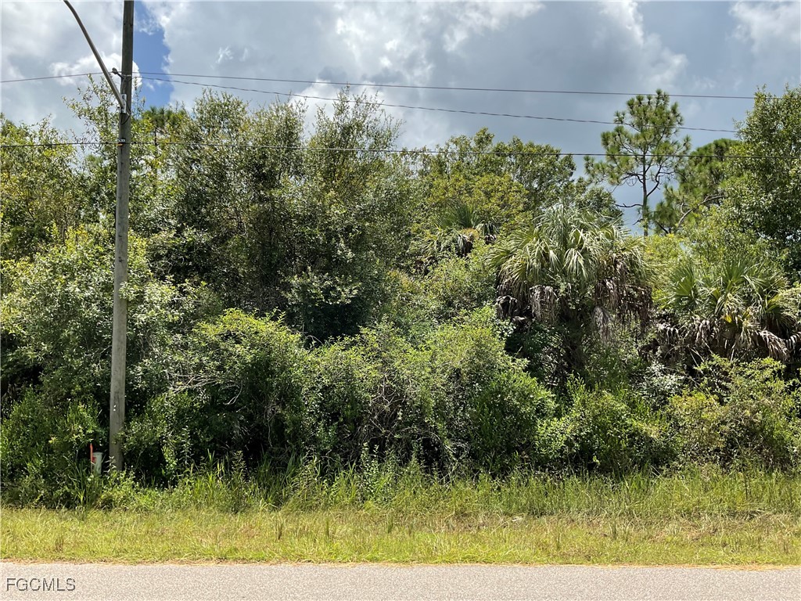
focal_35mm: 29
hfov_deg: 61.7
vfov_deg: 48.2
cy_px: 300
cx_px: 400
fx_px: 671
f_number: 1.8
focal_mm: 3
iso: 16
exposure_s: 1/1311
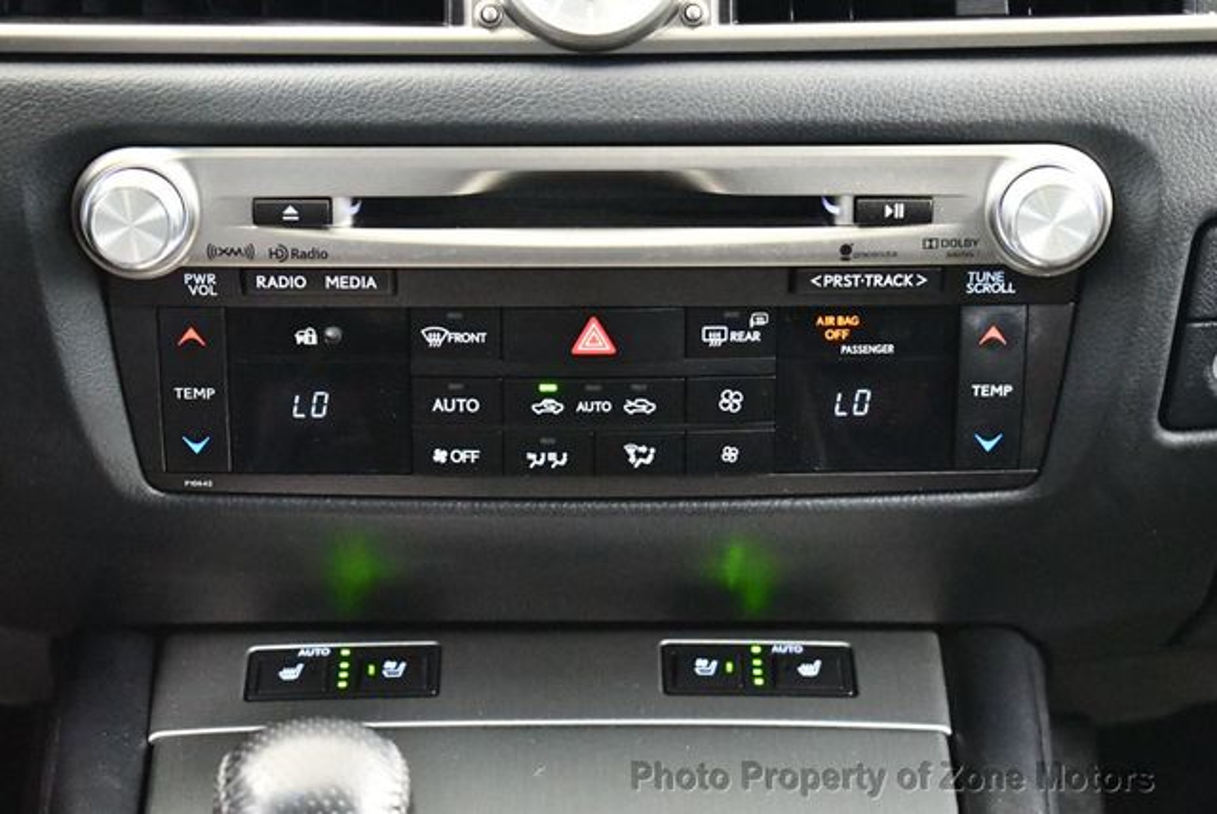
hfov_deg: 19.6
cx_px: 608
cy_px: 407
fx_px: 3519
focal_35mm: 104
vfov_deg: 13.2
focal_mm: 52
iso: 12800
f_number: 5.6
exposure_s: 1/30
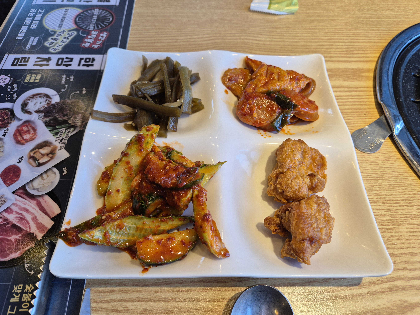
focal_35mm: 23
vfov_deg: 58.9
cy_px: 158
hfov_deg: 73.9
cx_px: 210
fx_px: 279
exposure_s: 1/120
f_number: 1.8
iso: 40
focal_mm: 5.4
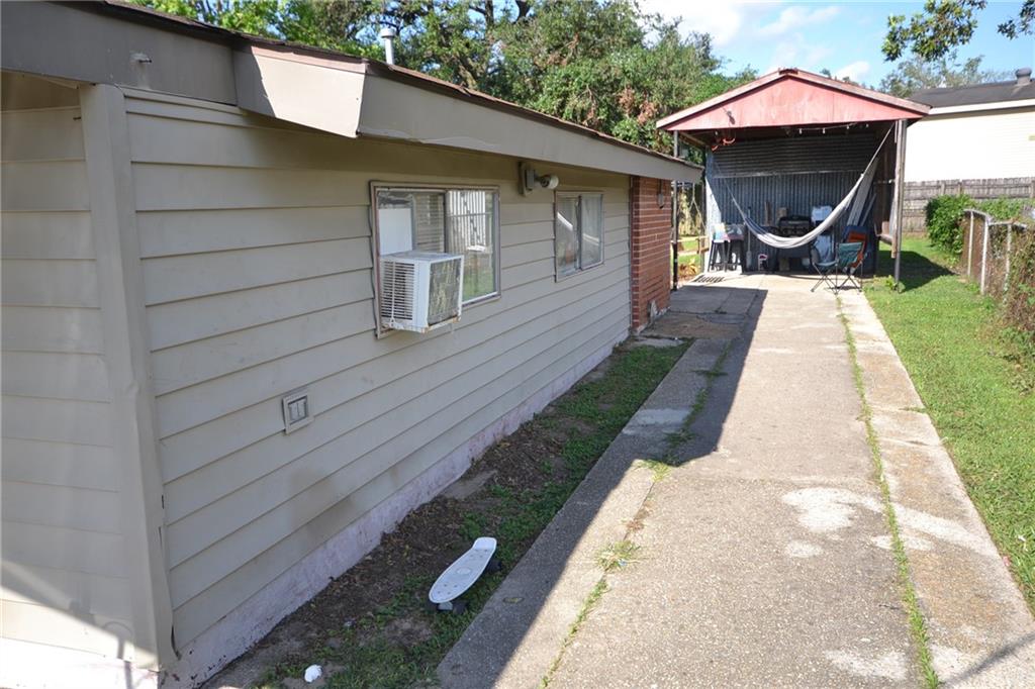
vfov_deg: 43.6
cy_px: 344
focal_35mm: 30
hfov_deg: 61.9
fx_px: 862
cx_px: 518
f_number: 6.3
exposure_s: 1/160
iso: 100
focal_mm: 20
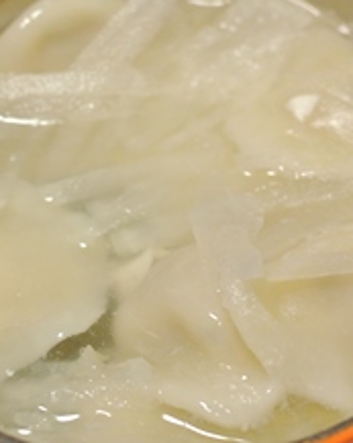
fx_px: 1112
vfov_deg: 22.5
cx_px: 141
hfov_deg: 18.0
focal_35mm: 85
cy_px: 206
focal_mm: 18.5
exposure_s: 1/125
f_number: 2.2
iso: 800
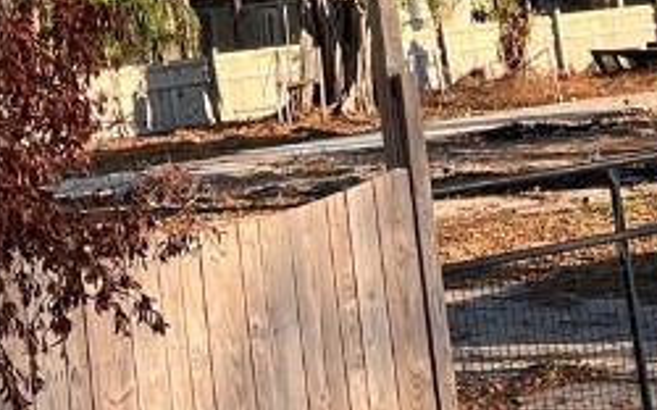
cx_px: 192
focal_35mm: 113
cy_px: -302
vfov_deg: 10.9
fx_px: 2022
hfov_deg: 18.4
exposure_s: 1/1135
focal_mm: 5.7
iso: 50
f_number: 1.5
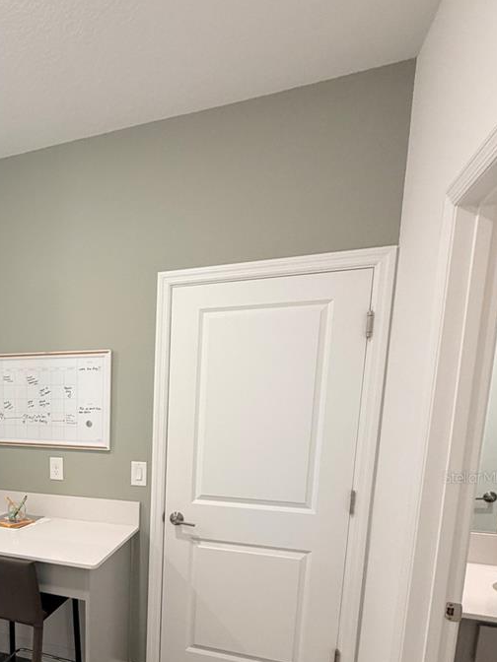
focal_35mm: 25
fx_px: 479
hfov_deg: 50.0
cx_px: 69
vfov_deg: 66.1
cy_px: 477
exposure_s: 1/60
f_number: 2.2
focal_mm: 2.22
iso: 200
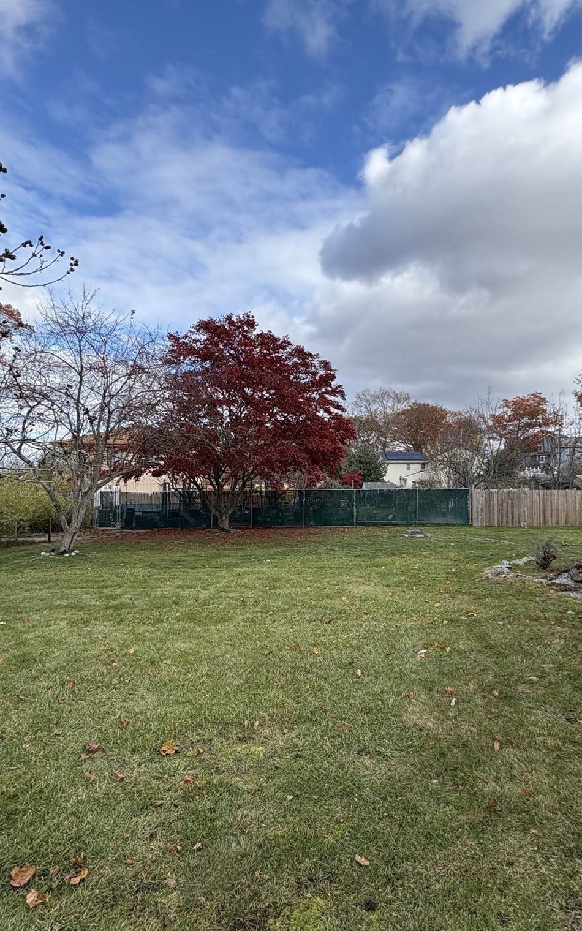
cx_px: 326
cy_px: 469
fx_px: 508
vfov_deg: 85.1
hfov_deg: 59.5
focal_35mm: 20
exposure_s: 1/858
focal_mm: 2.22
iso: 50
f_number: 2.2
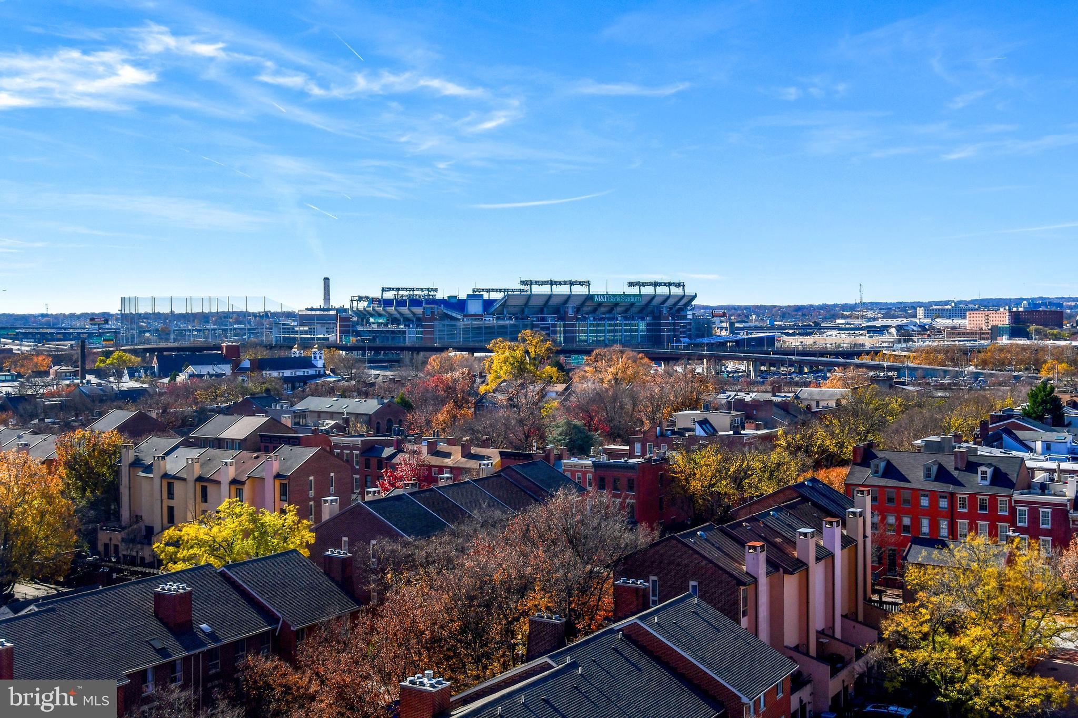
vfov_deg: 36.8
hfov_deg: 53.1
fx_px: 1078
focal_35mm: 36
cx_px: 539
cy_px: 359
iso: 180
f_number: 8
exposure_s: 1/250
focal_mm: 24
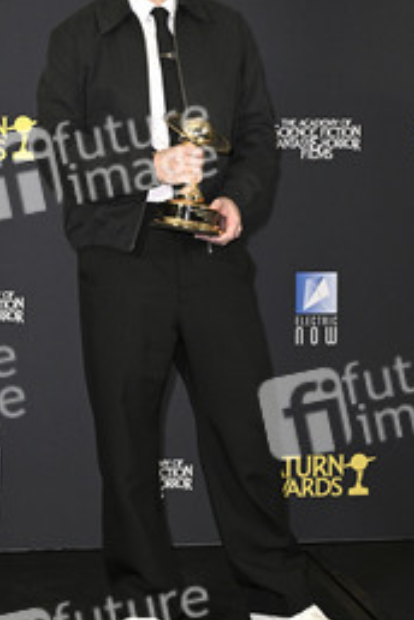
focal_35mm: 76
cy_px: 284
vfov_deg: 26.6
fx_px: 1311
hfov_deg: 17.9
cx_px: 164
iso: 2000
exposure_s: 1/320
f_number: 5.6
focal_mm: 49
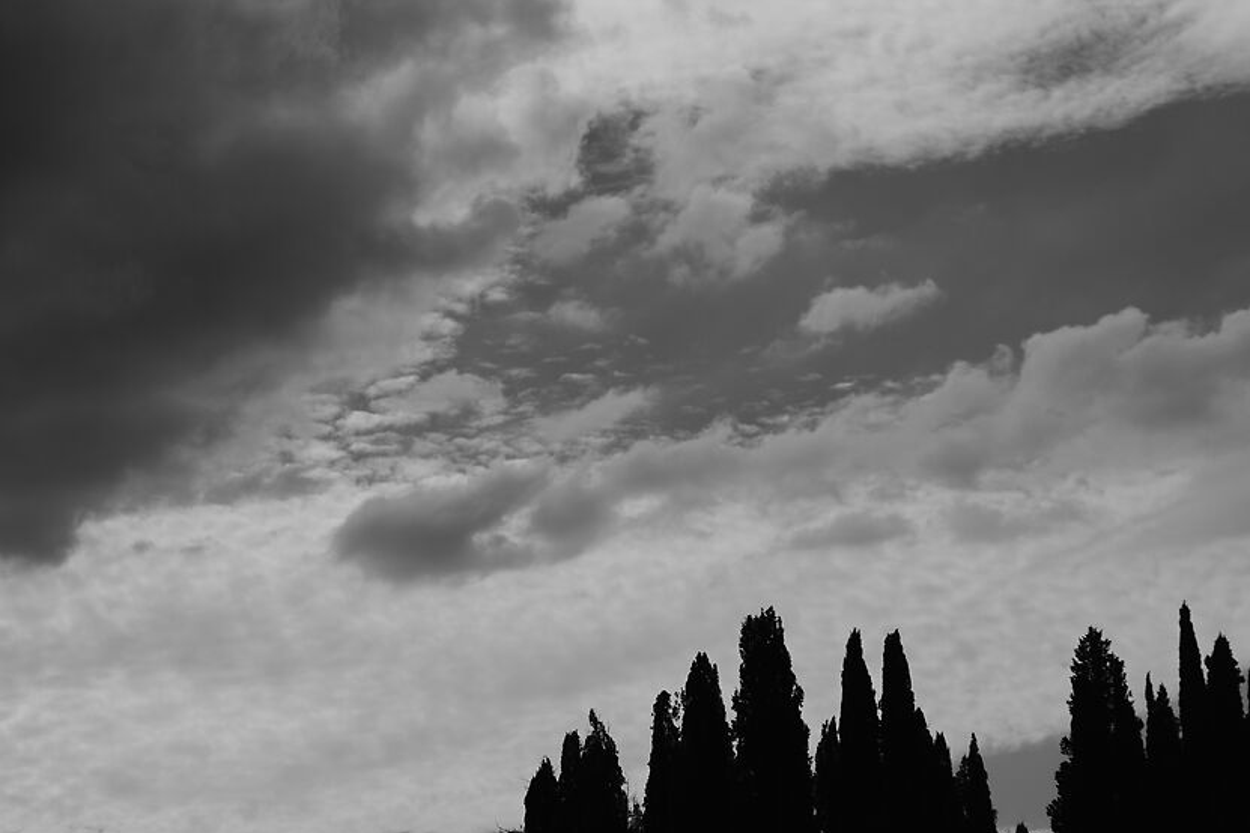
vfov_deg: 17.5
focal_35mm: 78
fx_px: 2708
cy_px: 298
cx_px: 181
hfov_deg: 25.4
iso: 160
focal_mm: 18
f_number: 5.6
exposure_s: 1/1900
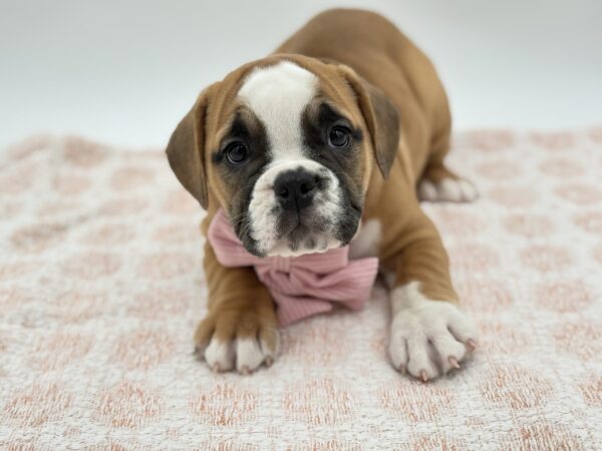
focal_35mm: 52
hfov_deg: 36.8
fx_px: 904
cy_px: 226
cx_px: 301
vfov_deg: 28.0
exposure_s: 1/386
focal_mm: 5.96
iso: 40
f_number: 1.6
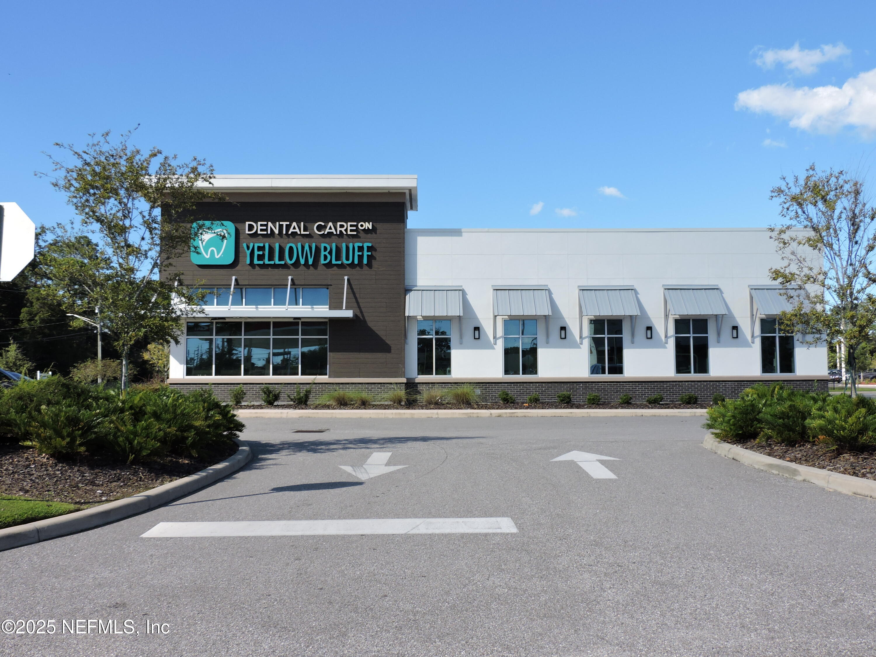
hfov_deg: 60.0
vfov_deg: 46.8
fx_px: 759
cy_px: 328
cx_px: 438
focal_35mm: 30
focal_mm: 5.4
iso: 100
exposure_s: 1/800
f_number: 3.1
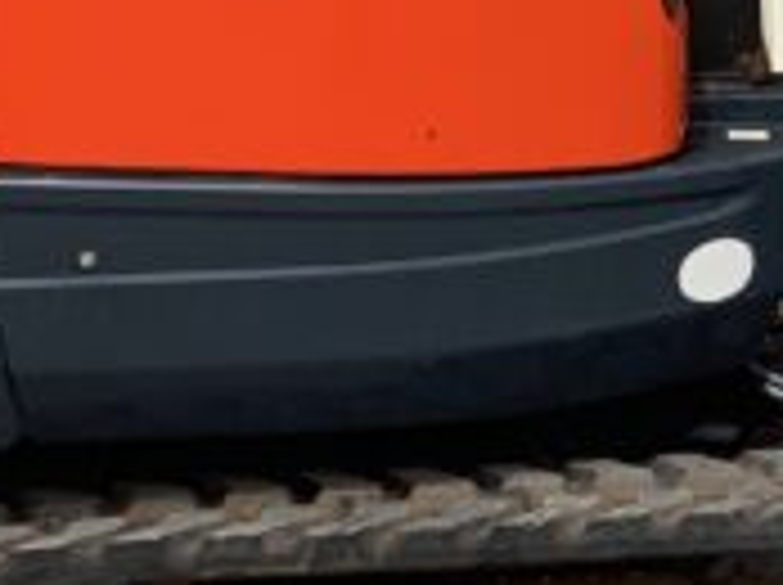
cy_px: -216
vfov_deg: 8.5
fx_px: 3863
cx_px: 1341
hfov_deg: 10.9
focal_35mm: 171
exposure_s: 1/1912
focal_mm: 3
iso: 16
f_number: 1.8
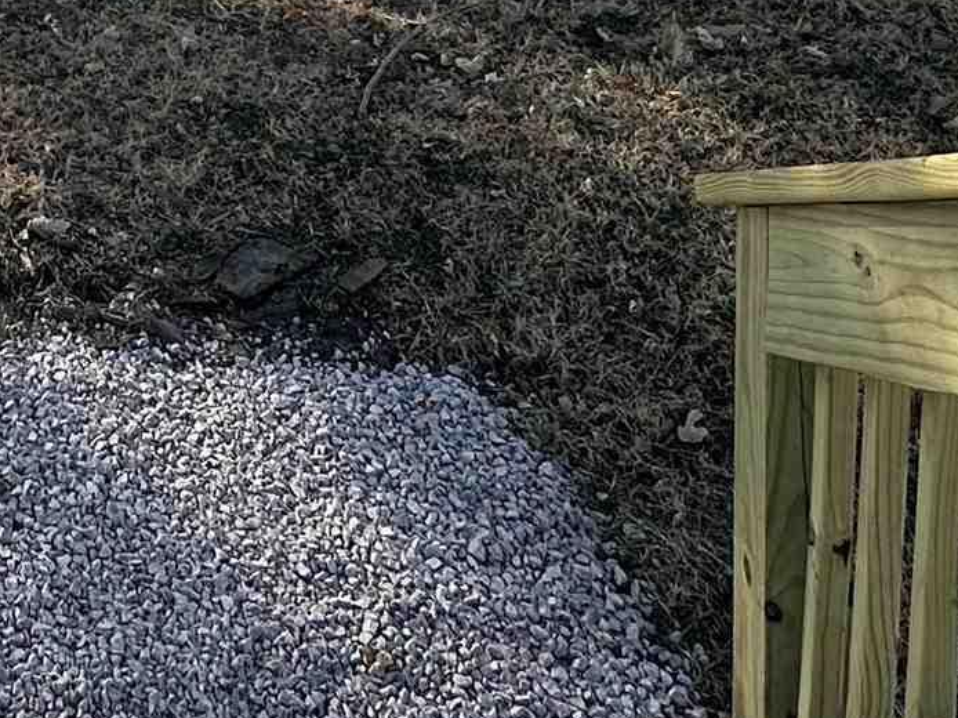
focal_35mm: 62
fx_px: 1715
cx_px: -137
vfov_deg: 17.4
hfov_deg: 28.0
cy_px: -699
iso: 40
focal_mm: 2.22
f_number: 2.2
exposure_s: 1/496
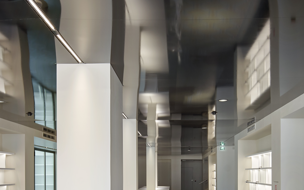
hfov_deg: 41.0
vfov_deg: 26.3
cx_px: 159
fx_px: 406
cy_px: 119
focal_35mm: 49
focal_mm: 17
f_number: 11
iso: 100
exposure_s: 1/2.5
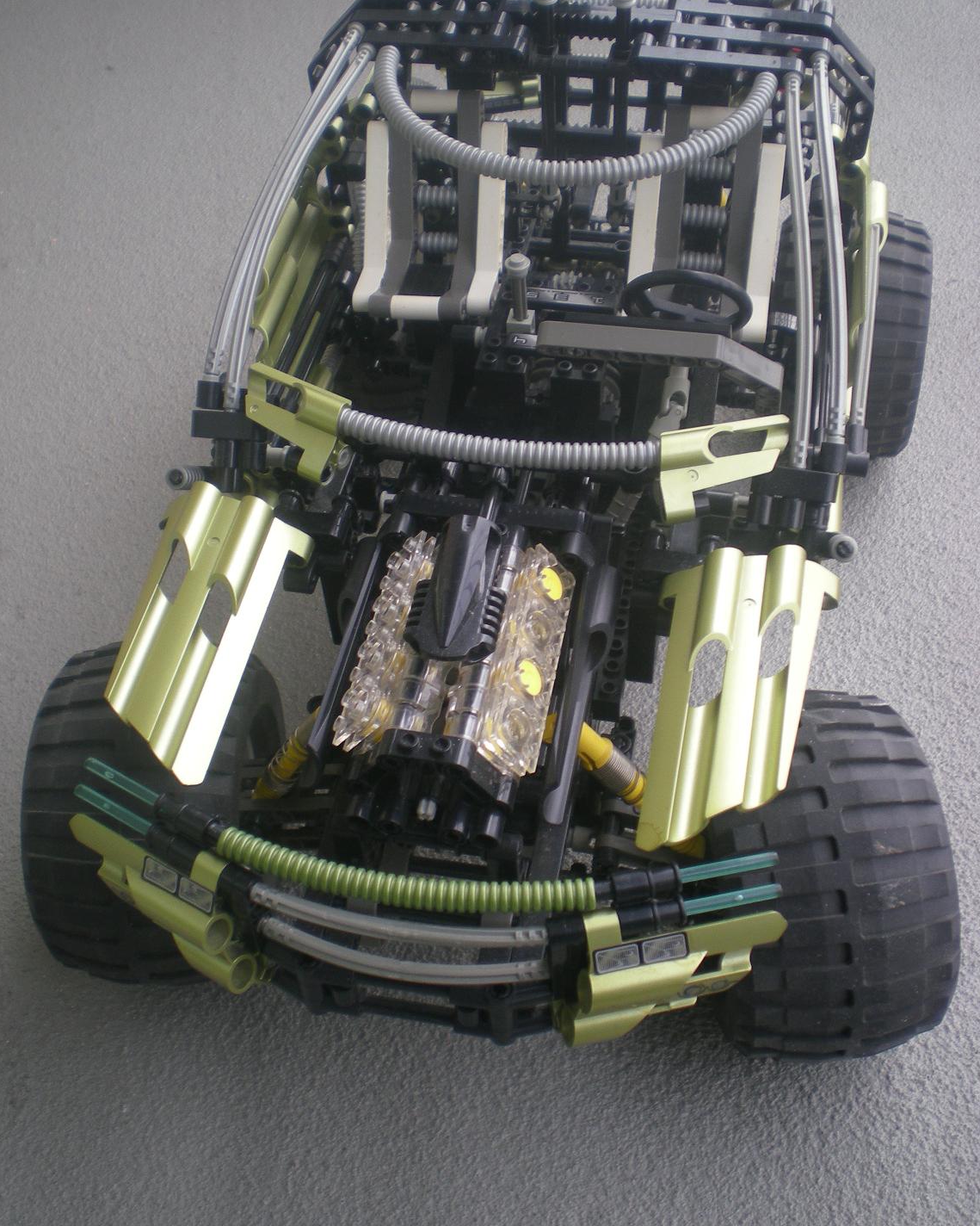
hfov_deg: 37.3
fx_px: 1450
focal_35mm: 40
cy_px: 579
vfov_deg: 45.8
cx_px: 491
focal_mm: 6.3
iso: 52
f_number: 3.1
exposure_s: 1/59.2
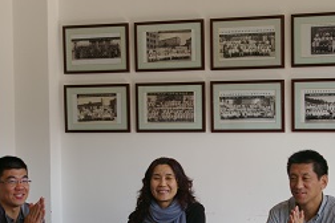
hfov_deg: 19.6
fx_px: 968
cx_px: 173
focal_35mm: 104
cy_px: 184
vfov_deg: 13.1
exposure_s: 1/90
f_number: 5.6
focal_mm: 35
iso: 200
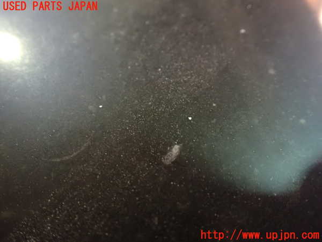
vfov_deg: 46.8
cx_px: 161
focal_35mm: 30
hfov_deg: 60.0
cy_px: 121
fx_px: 279
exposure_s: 1/25
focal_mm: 5.4
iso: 1600
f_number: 2.3
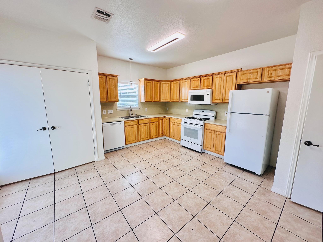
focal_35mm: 14
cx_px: 162
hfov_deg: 102.1
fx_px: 131
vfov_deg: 85.7
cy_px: 121
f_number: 2.2
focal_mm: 2.22
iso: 80
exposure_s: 1/120
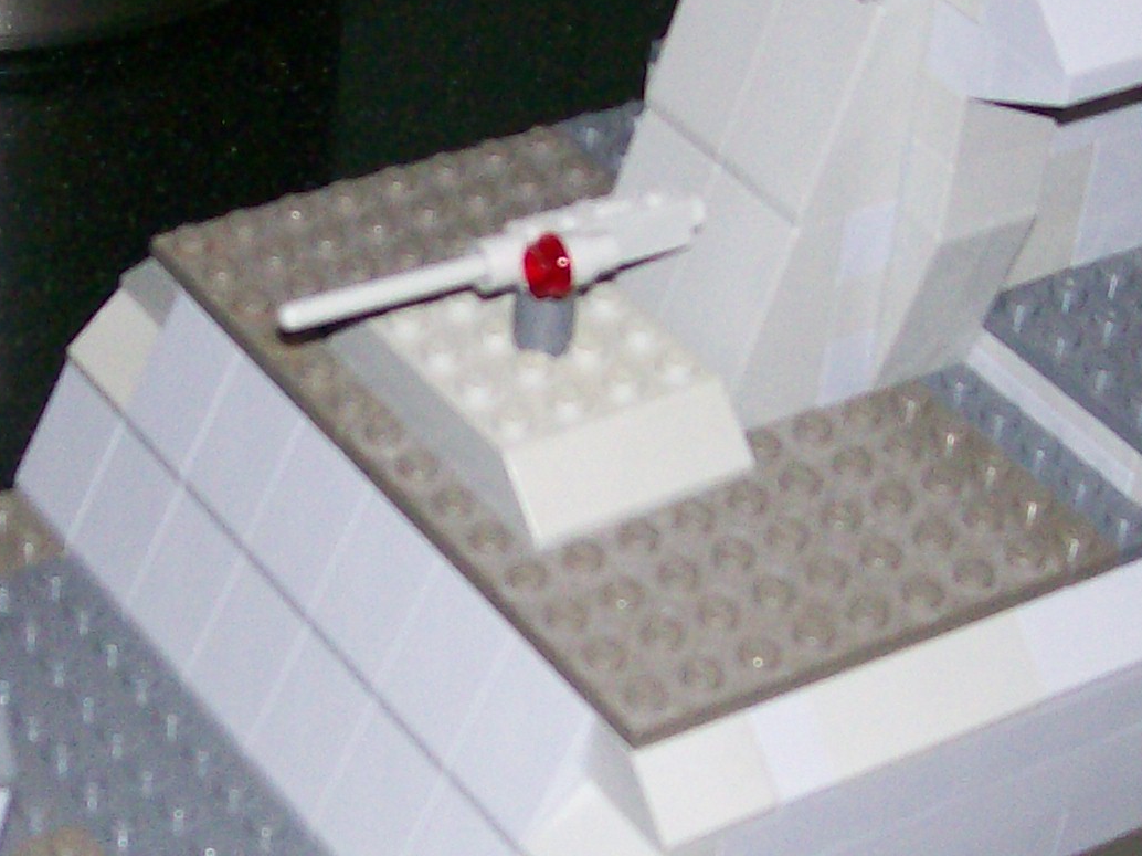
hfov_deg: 18.2
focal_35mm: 107
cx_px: 231
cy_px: 609
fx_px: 3529
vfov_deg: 13.8
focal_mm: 6
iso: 140
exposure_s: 1/64
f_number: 2.7
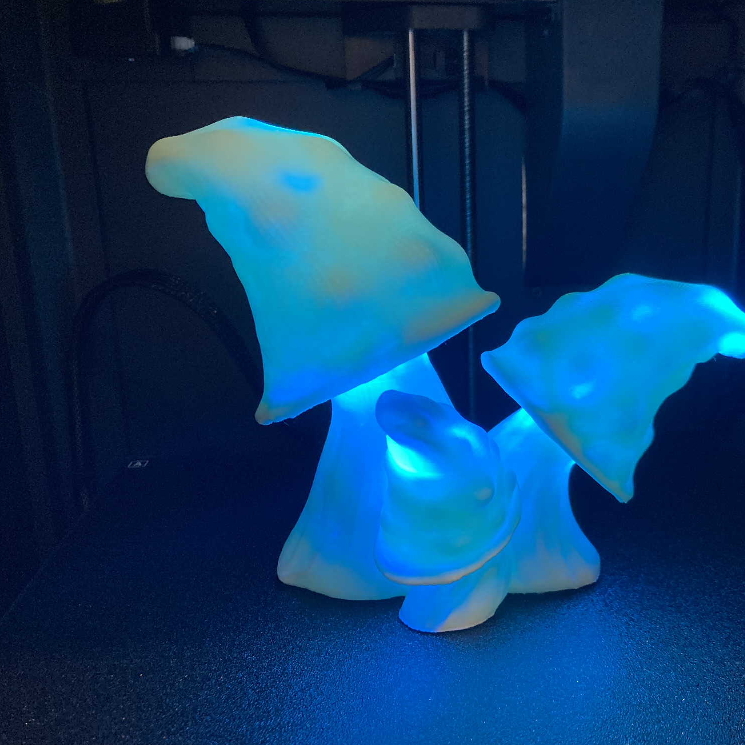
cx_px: 497
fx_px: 828
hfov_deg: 47.7
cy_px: 375
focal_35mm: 34
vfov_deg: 48.5
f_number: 1.8
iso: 200
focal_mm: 3.99
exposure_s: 1/59
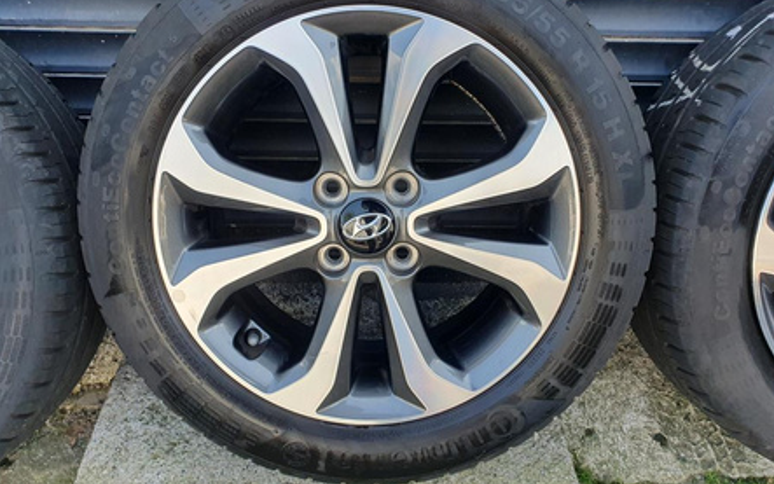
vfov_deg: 44.4
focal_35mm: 28
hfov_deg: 66.5
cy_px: 201
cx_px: 390
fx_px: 591
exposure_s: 1/286
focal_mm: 4.32
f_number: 2.4
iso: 50
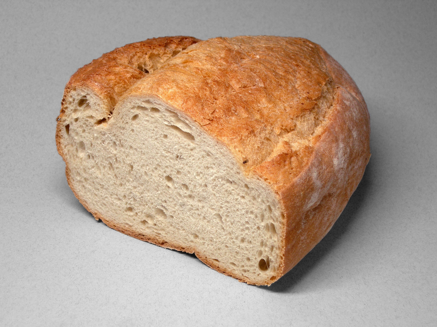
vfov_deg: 16.1
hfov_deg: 21.3
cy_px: 164
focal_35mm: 92
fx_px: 1161
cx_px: 218
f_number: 4.3
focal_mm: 19.1
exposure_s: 1/16.1
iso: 50
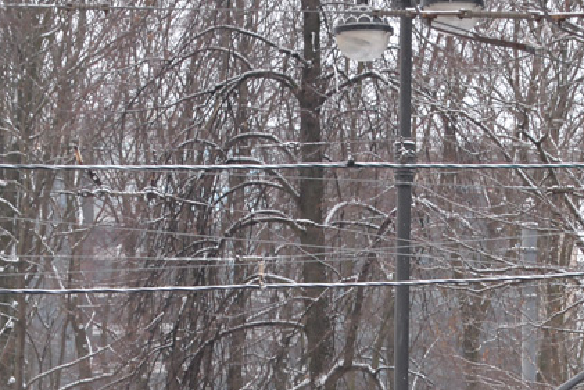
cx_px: 347
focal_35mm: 235
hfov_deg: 8.8
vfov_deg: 5.8
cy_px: 613
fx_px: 3813
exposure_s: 1/320
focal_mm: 66
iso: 800
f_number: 5.6
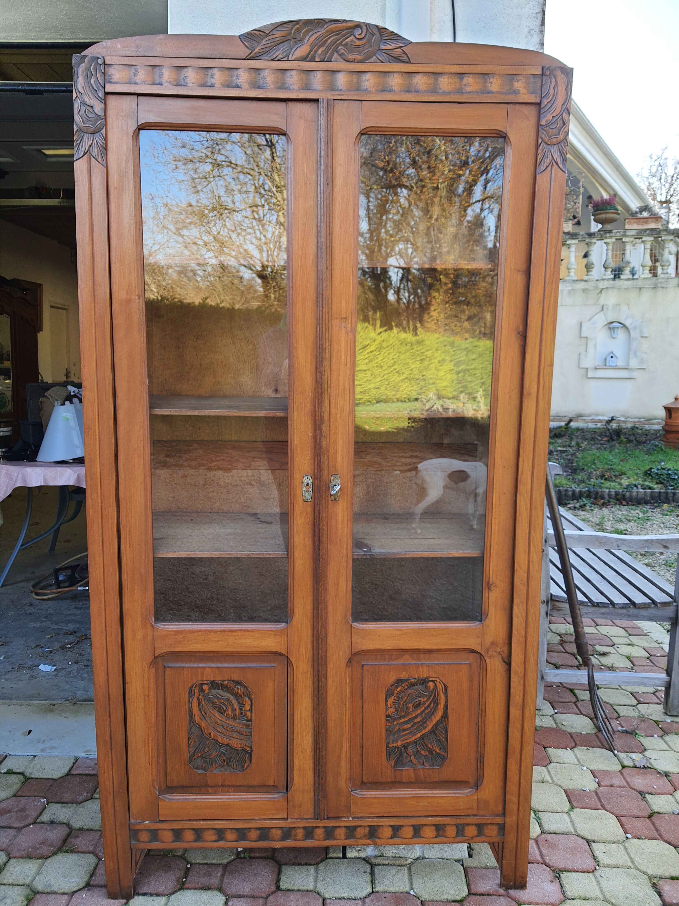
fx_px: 680
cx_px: 340
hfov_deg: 53.1
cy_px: 453
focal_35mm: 26
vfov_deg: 67.3
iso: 50
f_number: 1.7
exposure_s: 1/179
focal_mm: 4.32
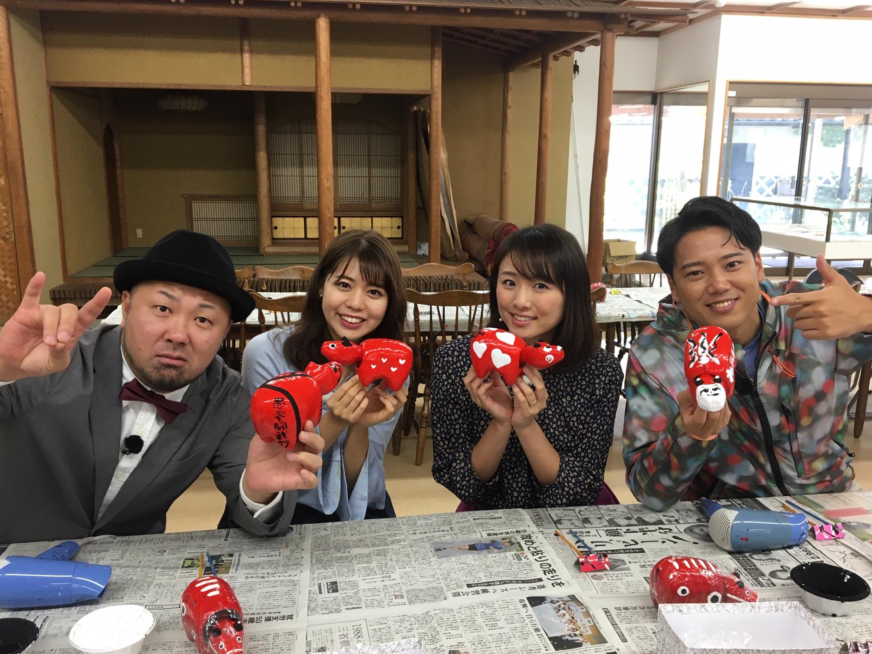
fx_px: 781
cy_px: 339
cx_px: 432
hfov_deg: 58.4
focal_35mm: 31
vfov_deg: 45.4
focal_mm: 4.2
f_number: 2.2
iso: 40
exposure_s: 1/30
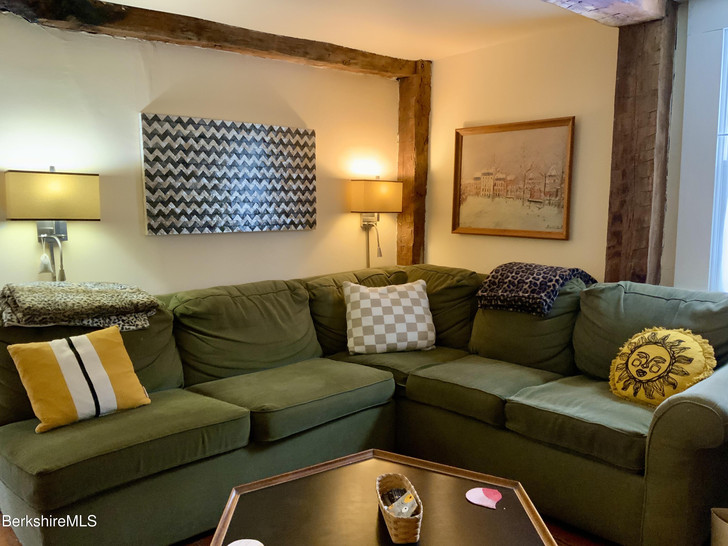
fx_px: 610
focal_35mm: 29
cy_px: 273
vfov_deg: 48.2
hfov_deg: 61.7
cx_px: 364
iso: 250
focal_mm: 3
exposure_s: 1/60
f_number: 1.8
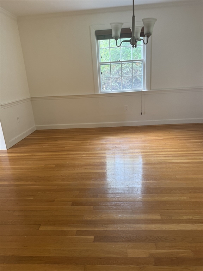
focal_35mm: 24
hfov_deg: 56.8
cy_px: 136
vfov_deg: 71.6
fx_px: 188
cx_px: 102
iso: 125
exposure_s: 1/60
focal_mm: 6.76
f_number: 1.78
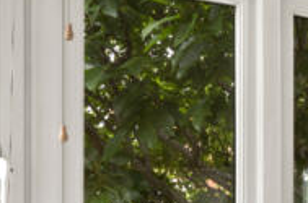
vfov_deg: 17.2
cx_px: 362
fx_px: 649
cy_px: 233
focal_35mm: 76
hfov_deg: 24.4
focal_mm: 14
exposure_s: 1/2
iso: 200
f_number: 16
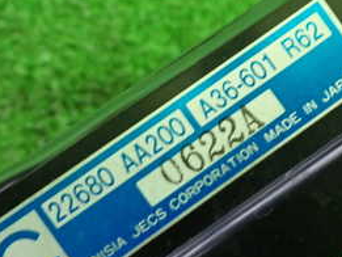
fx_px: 682
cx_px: 197
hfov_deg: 28.1
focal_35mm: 69
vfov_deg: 21.3
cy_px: 163
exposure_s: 1/30
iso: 640
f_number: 2.3
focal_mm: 5.4
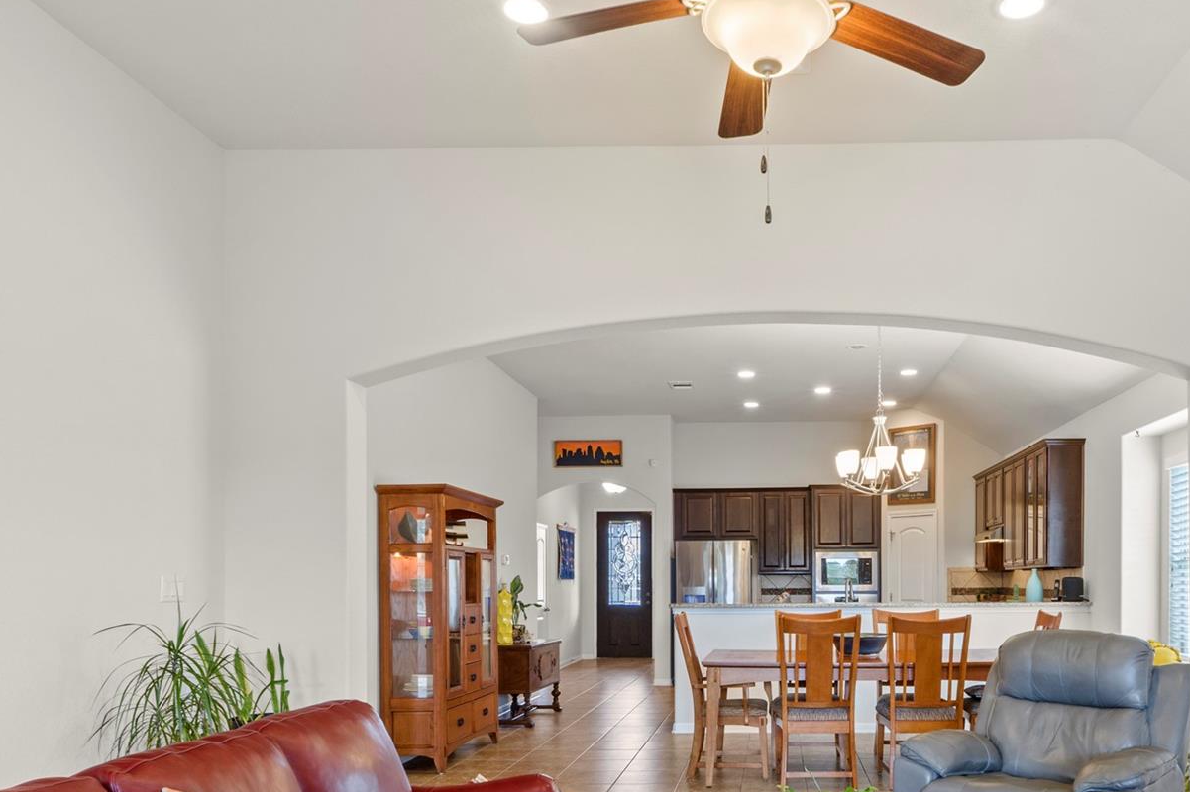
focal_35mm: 29
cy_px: 604
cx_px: 758
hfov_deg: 61.9
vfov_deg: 42.8
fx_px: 972
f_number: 11
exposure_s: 3.2
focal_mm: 11.5
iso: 250
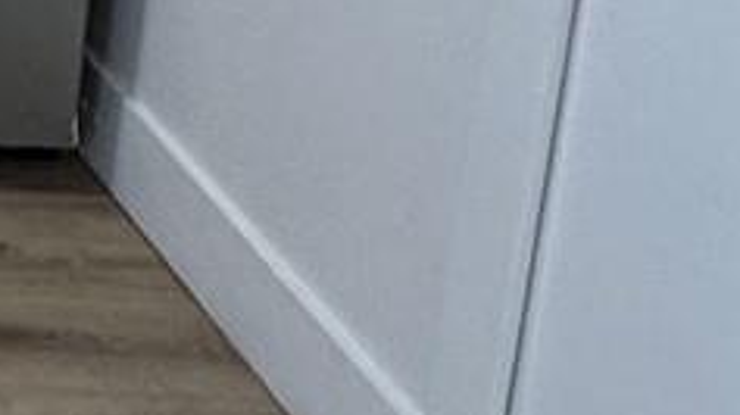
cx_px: -905
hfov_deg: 15.0
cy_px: -537
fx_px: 2020
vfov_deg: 10.4
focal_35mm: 103
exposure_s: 1/120
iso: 160
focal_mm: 2.22
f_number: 2.2
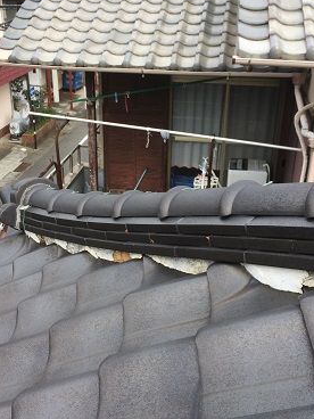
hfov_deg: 34.3
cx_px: 134
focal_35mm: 42
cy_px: 223
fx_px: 508
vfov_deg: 44.8
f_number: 2.2
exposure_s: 1/838
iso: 32
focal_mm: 4.15
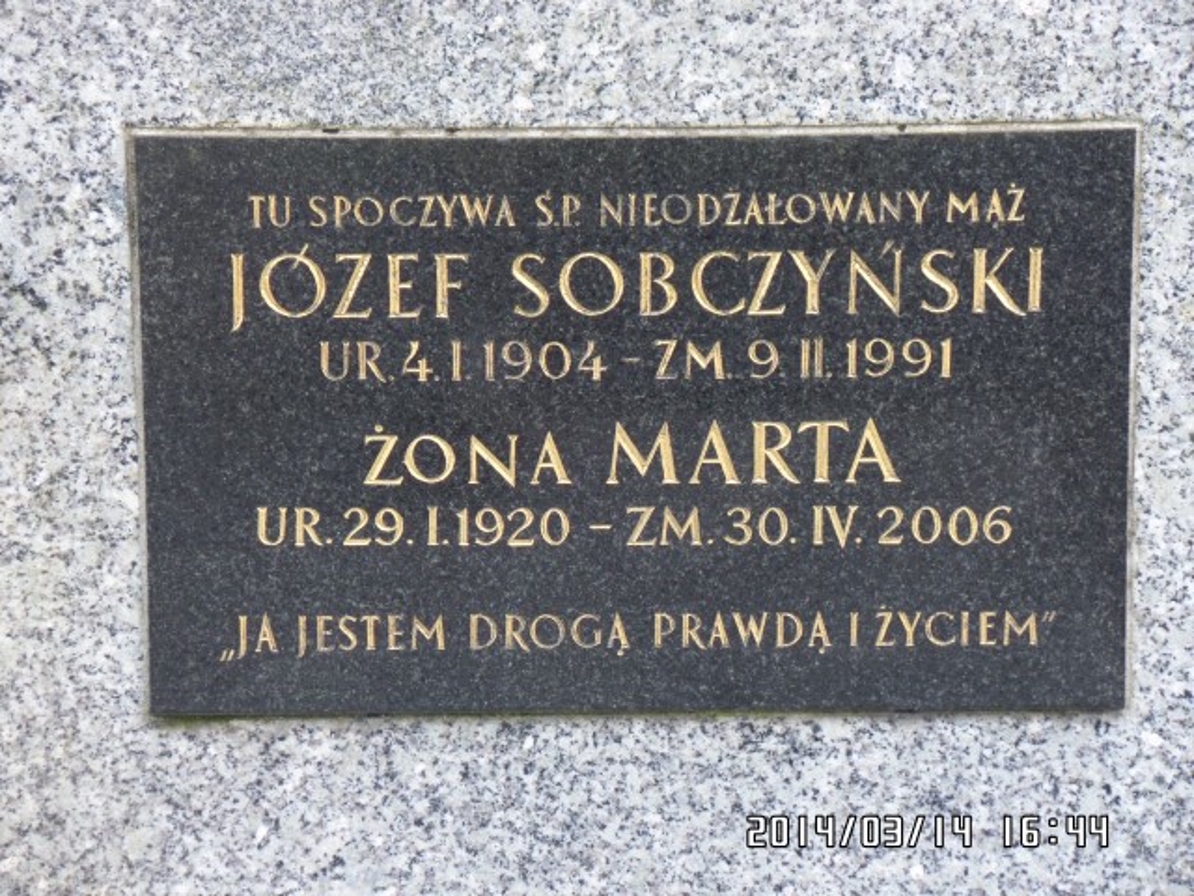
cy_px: 448
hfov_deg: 14.0
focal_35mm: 141
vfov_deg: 10.5
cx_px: 597
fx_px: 4863
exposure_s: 1/60
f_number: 4.2
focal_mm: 25.2
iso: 320
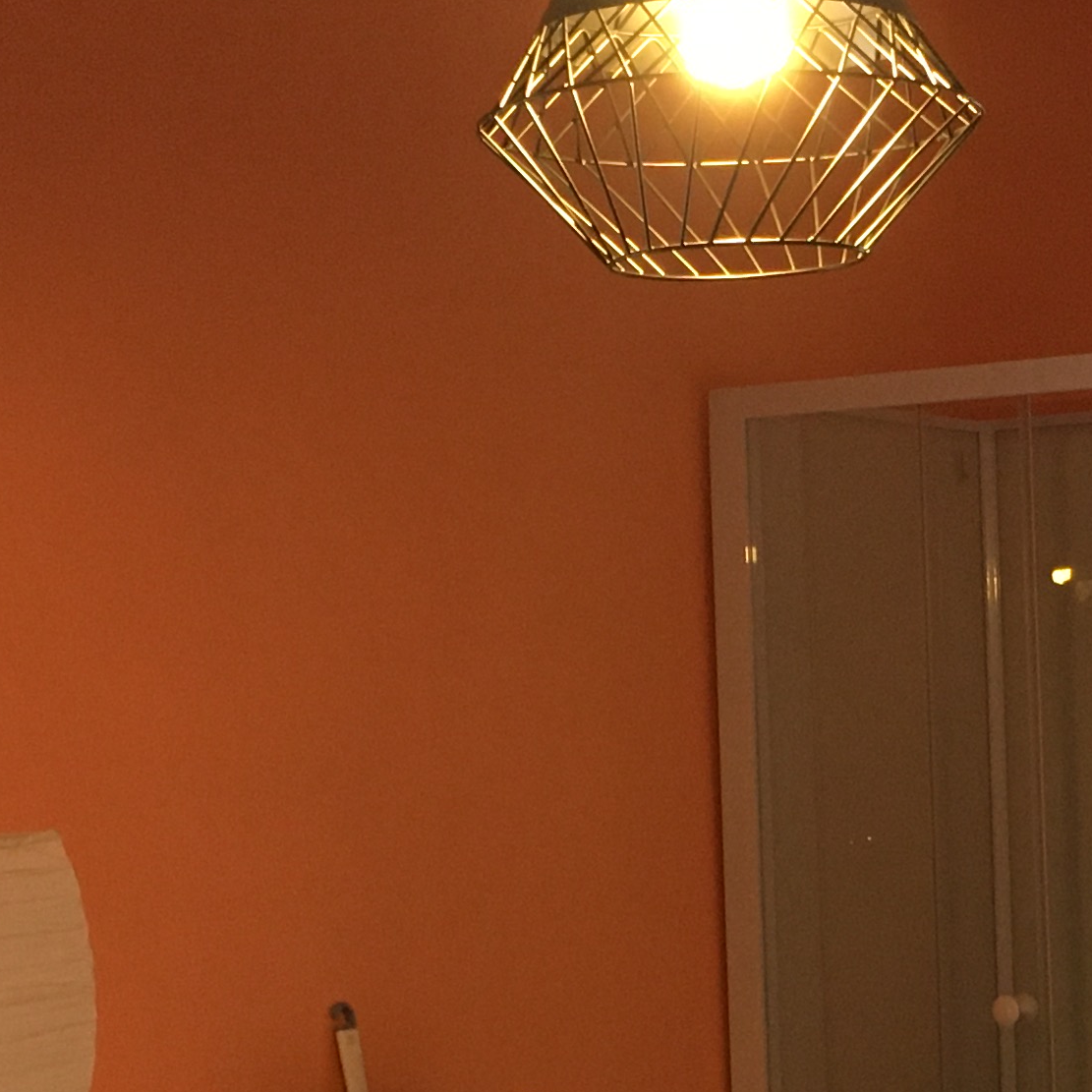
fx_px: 3319
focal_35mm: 93
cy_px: 870
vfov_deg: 18.5
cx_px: 962
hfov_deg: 18.4
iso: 200
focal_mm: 4.15
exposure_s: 1/33
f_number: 2.2
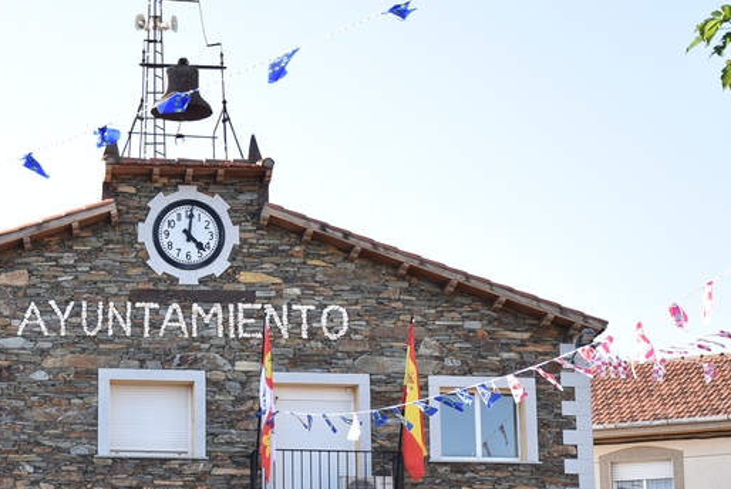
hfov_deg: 19.3
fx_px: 2134
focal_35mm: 105
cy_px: 335
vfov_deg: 13.1
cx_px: 168
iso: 100
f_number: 4.5
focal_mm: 40
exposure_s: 1/160
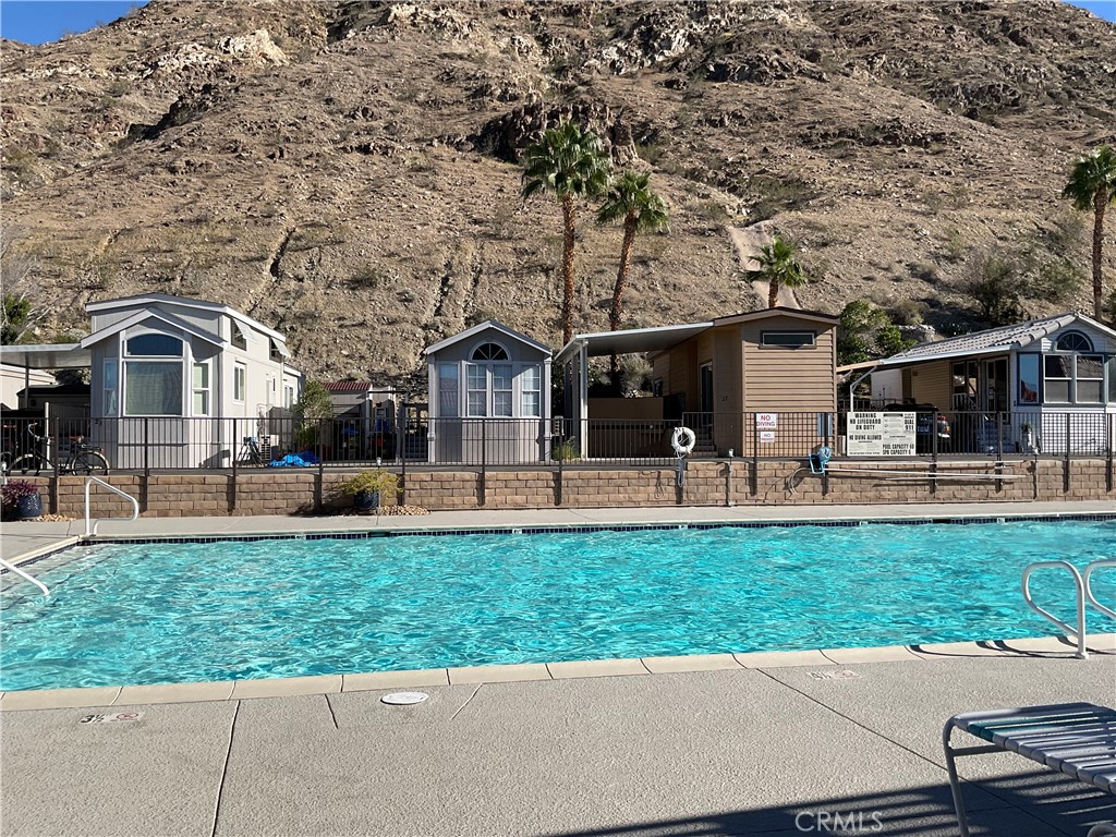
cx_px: 558
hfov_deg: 61.7
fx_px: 935
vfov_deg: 48.2
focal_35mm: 29
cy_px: 418
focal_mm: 3
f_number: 1.8
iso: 16
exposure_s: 1/2227
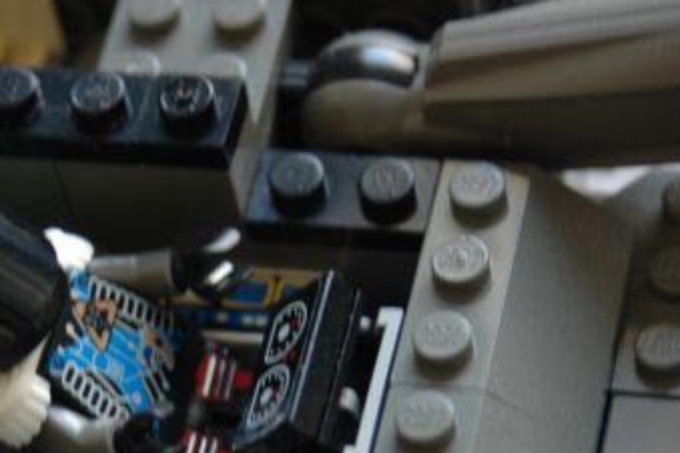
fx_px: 3211
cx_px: 96
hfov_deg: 12.0
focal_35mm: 170
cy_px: 419
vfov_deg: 8.0
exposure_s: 1/50
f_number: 4.8
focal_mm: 60
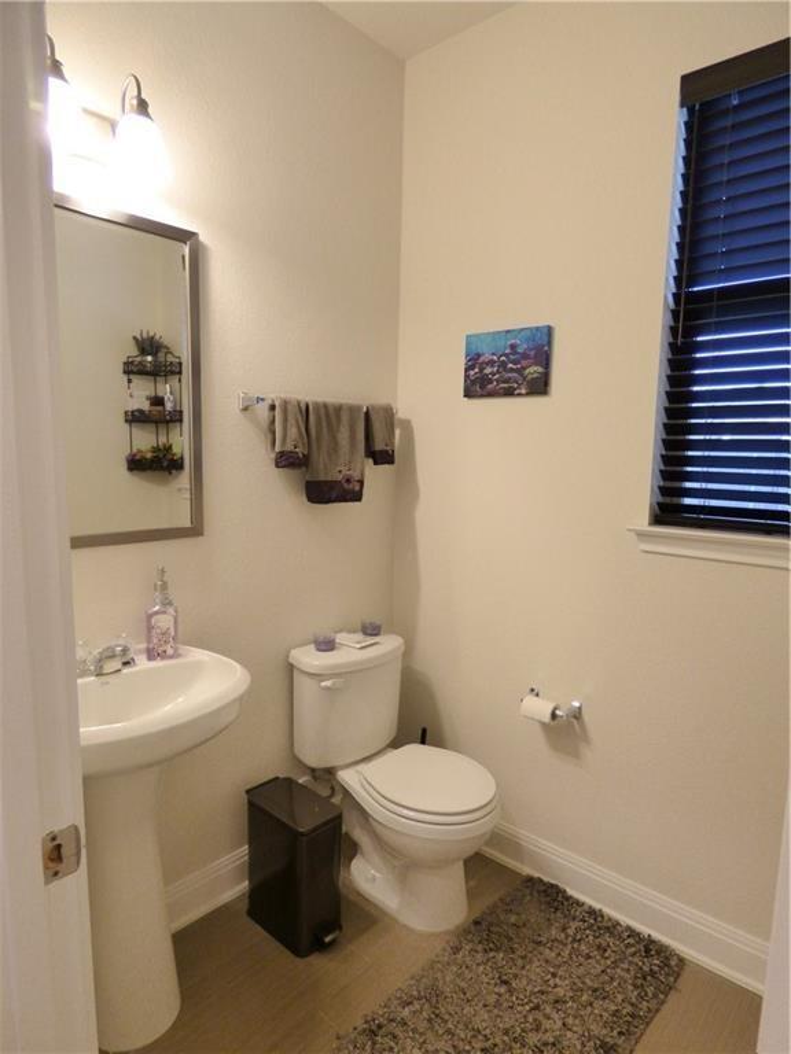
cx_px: 396
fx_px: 609
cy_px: 527
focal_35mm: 20
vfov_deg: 81.7
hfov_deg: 66.0
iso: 400
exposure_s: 1/40
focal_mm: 3.58
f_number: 2.8
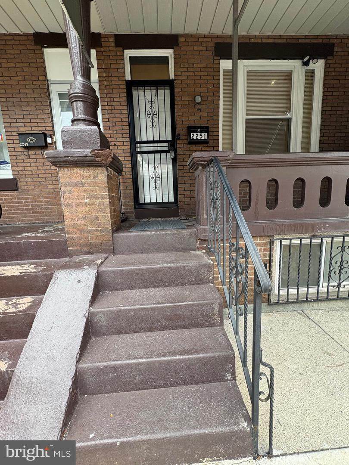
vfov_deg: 102.1
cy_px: 232
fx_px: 188
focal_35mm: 14
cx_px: 174
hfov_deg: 85.7
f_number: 2.2
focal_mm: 2.22
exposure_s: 1/99
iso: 125
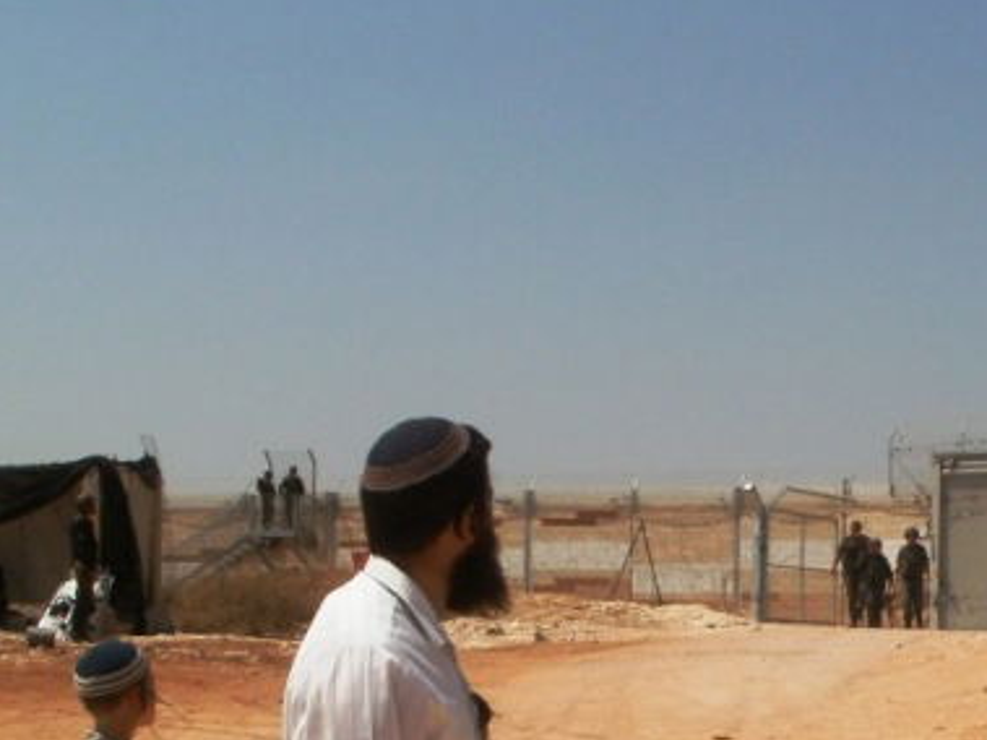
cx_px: 828
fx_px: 2166
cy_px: 610
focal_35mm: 76
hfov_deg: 25.1
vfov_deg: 19.2
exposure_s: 1/1600
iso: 100
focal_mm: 6.3
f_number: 5.6
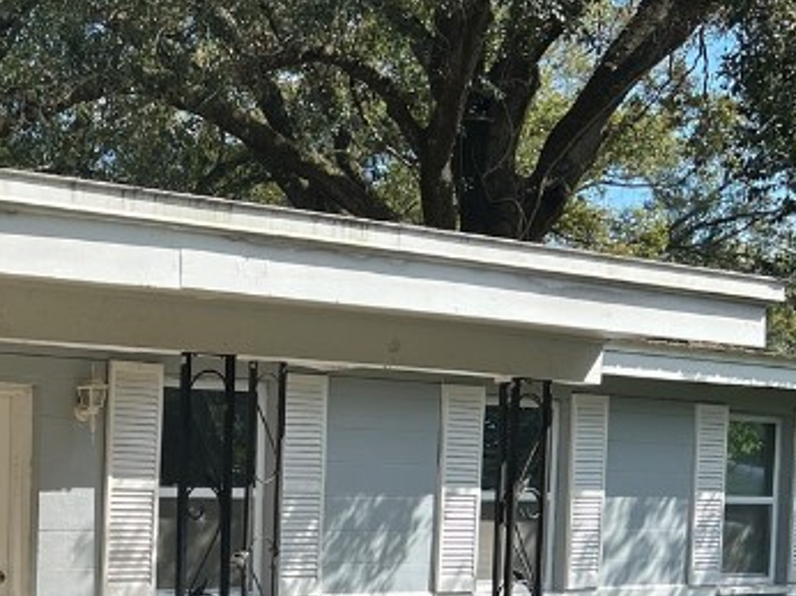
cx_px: -60
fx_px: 1769
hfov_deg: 23.9
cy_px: 617
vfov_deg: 18.5
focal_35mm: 77
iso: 50
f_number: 1.5
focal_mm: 5.7
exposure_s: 1/2915
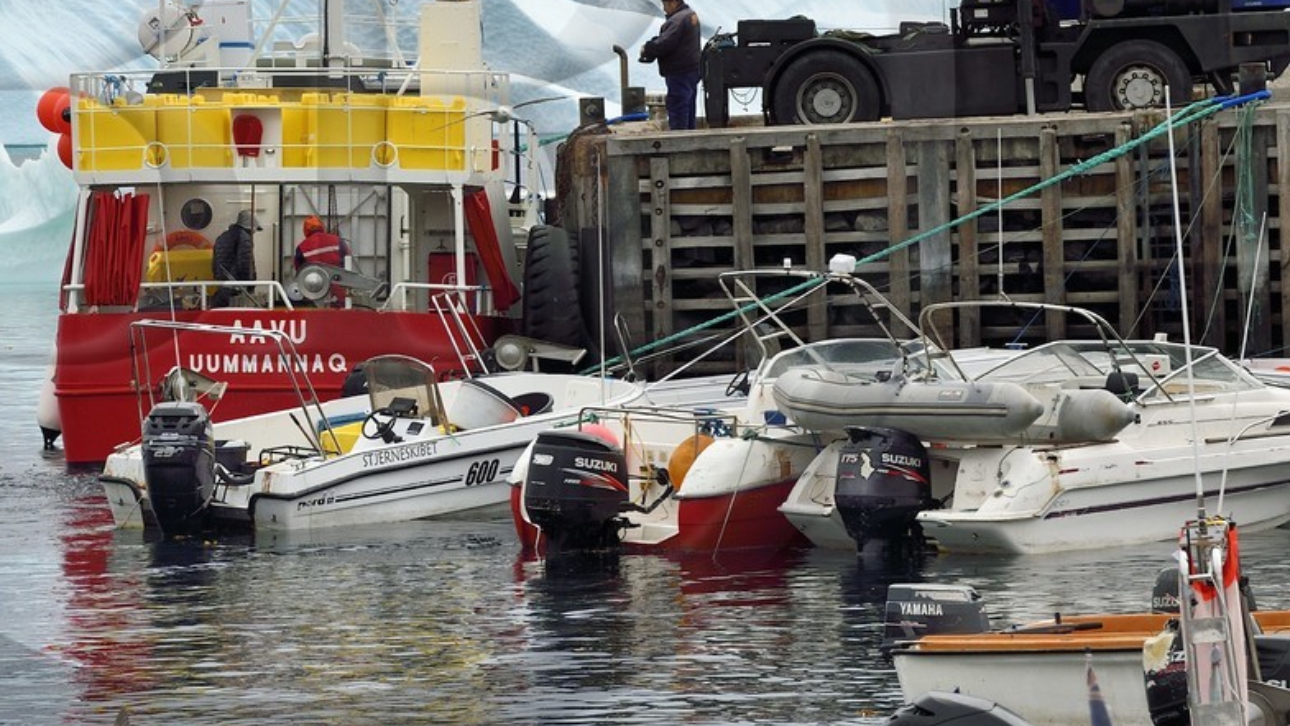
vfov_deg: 4.7
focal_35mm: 256
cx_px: 276
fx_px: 8759
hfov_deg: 8.4
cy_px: 95
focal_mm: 120
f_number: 8
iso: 400
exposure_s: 1/500
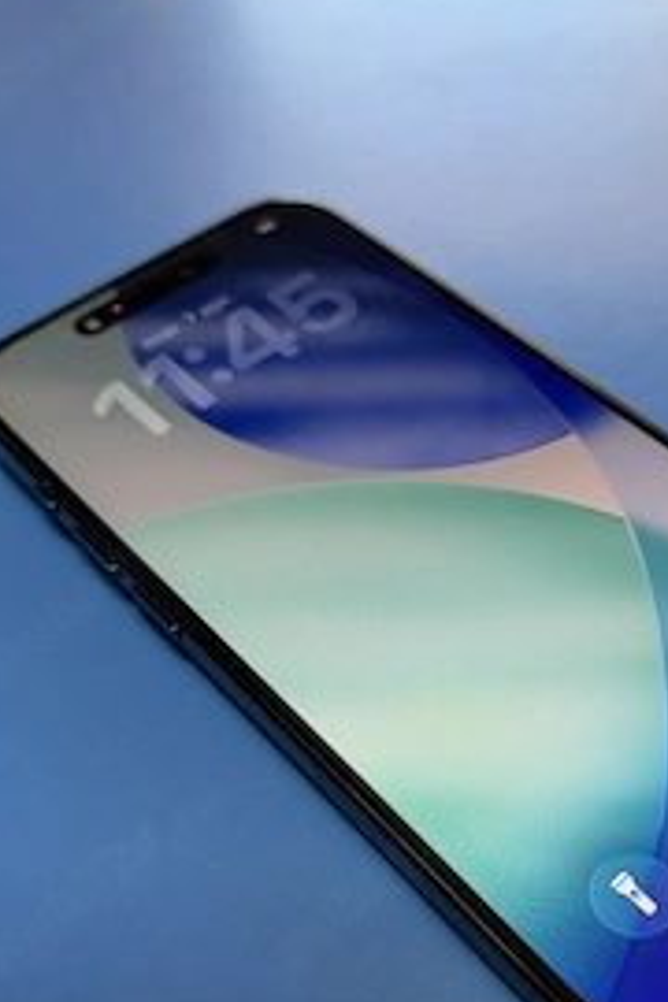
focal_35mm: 40
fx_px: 1113
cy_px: 631
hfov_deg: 33.0
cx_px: 468
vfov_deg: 48.0
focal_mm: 5.96
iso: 100
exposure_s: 1/60
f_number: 1.6
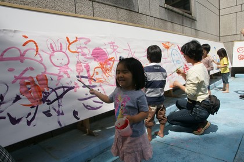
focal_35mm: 24
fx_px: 162
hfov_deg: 73.8
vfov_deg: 53.0
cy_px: 81
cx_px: 122
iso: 200
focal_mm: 16
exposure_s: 1/500
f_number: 9
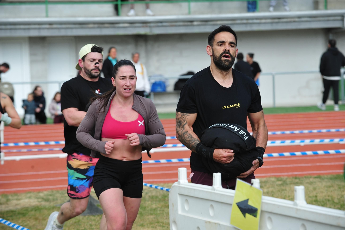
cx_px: 172
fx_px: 1485
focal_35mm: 155
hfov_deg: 13.3
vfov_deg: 8.8
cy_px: 115
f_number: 7.1
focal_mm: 155
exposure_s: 1/640
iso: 320
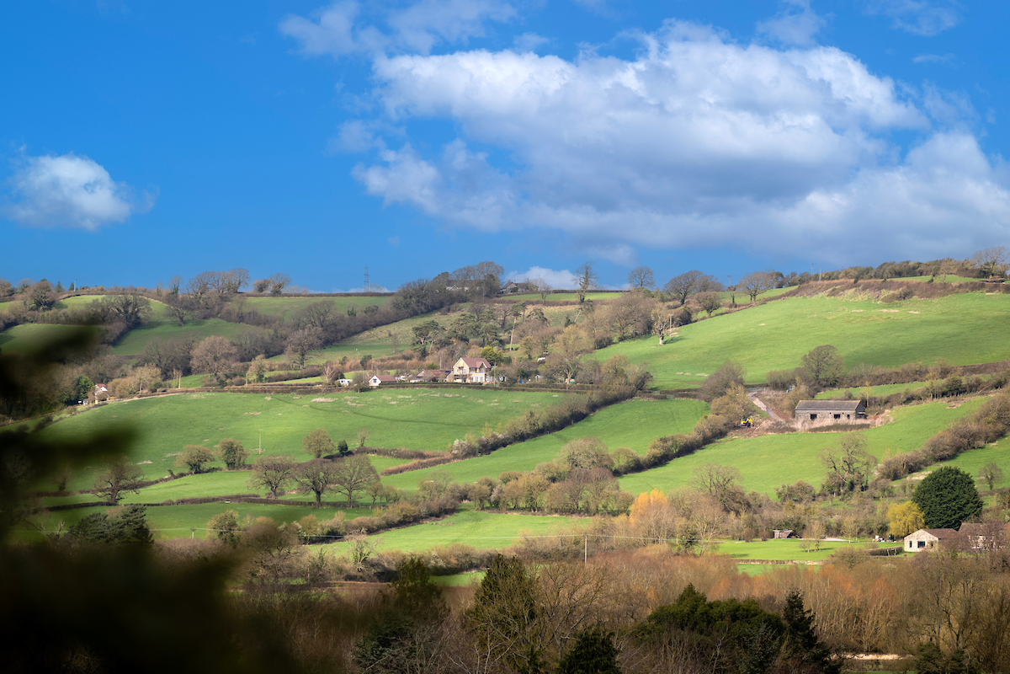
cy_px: 337
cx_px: 505
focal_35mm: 200
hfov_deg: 10.3
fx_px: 5611
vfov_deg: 6.9
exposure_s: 1/4000
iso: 500
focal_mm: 200
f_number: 4
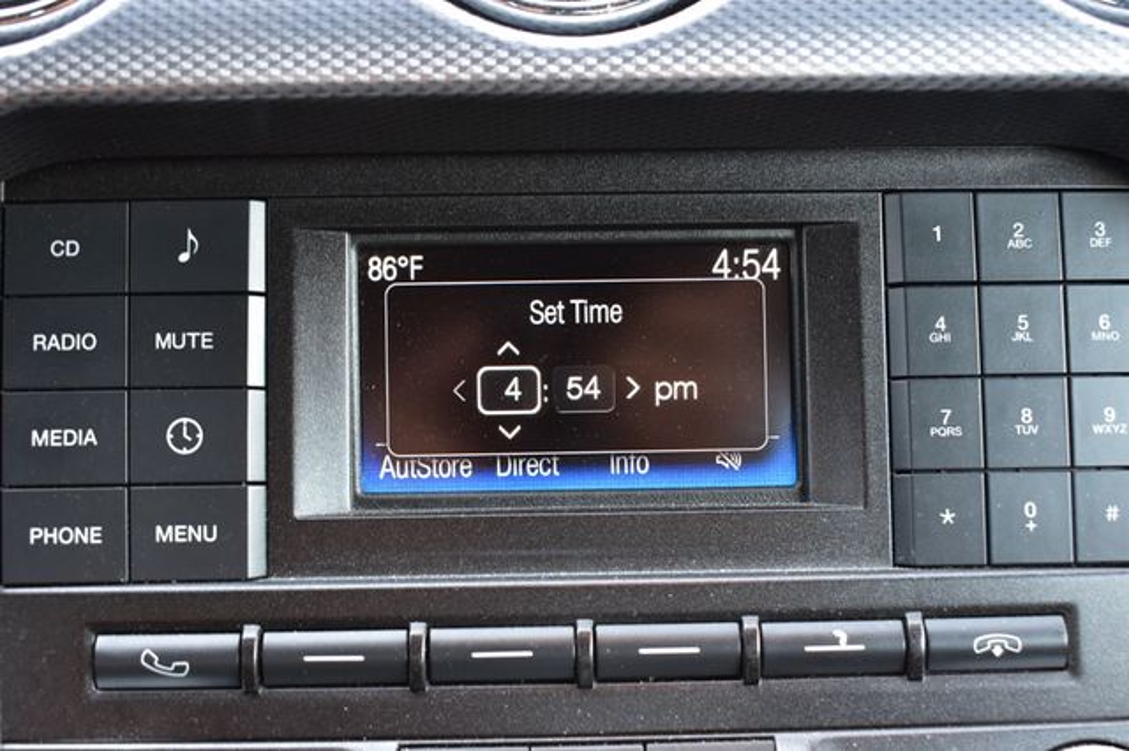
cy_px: 376
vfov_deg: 29.8
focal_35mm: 45
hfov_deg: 43.6
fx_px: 1410
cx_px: 564
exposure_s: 1/15
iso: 900
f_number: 6.3
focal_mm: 30
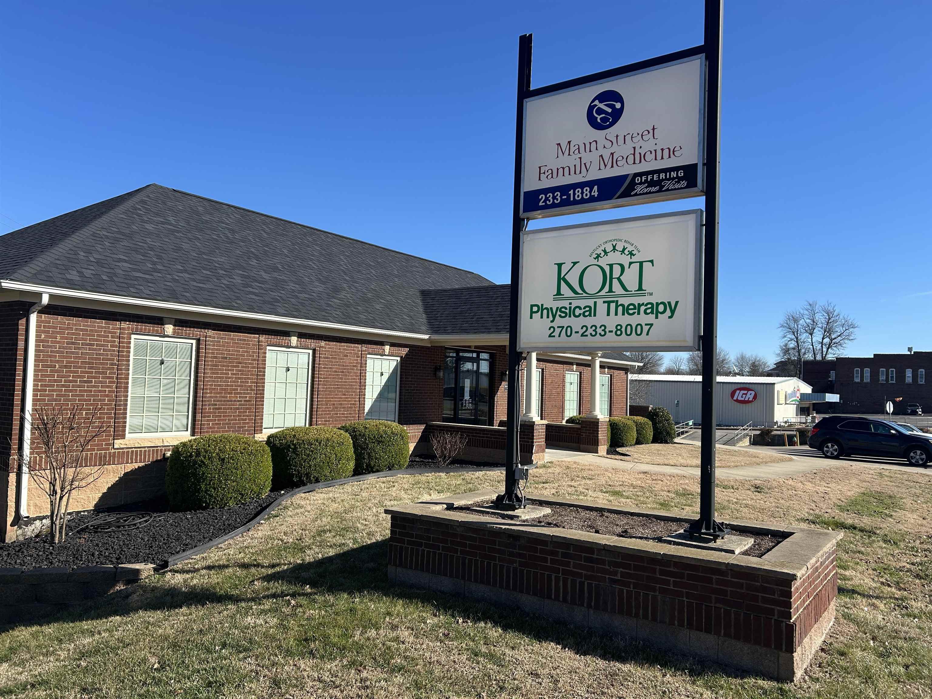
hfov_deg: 67.3
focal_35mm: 26
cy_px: 350
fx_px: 700
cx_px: 466
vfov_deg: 53.1
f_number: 1.5
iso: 50
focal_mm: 5.7
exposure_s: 1/3356
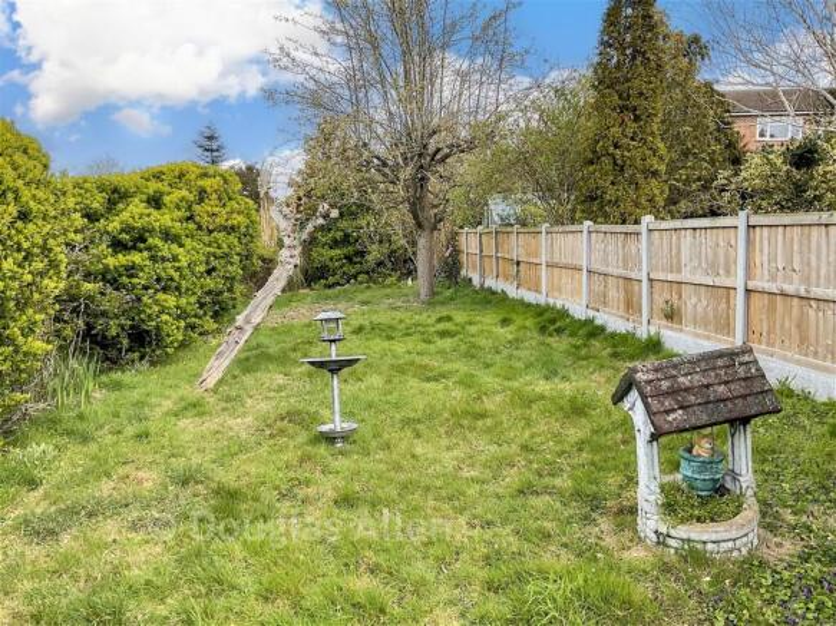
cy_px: 313
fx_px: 700
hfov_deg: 61.7
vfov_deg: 48.2
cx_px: 418
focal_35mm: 29
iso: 16
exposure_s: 1/500
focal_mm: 3
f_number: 1.8
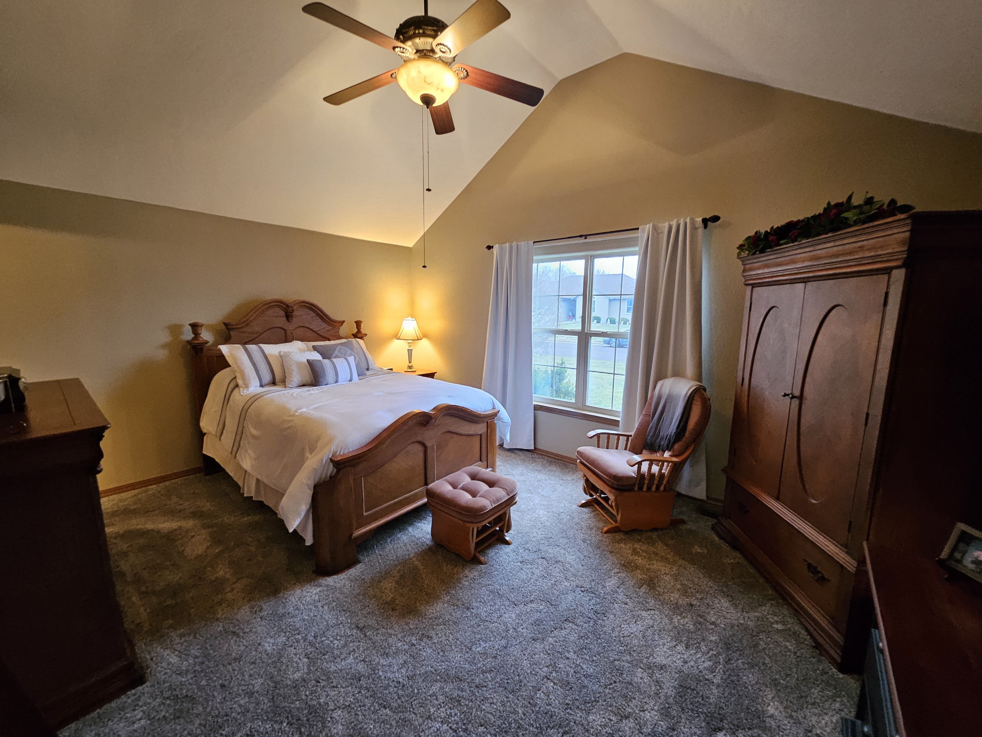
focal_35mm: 13
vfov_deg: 89.9
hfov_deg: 106.2
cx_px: 491
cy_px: 368
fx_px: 369
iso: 320
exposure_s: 1/30
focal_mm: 1.74
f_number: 2.2
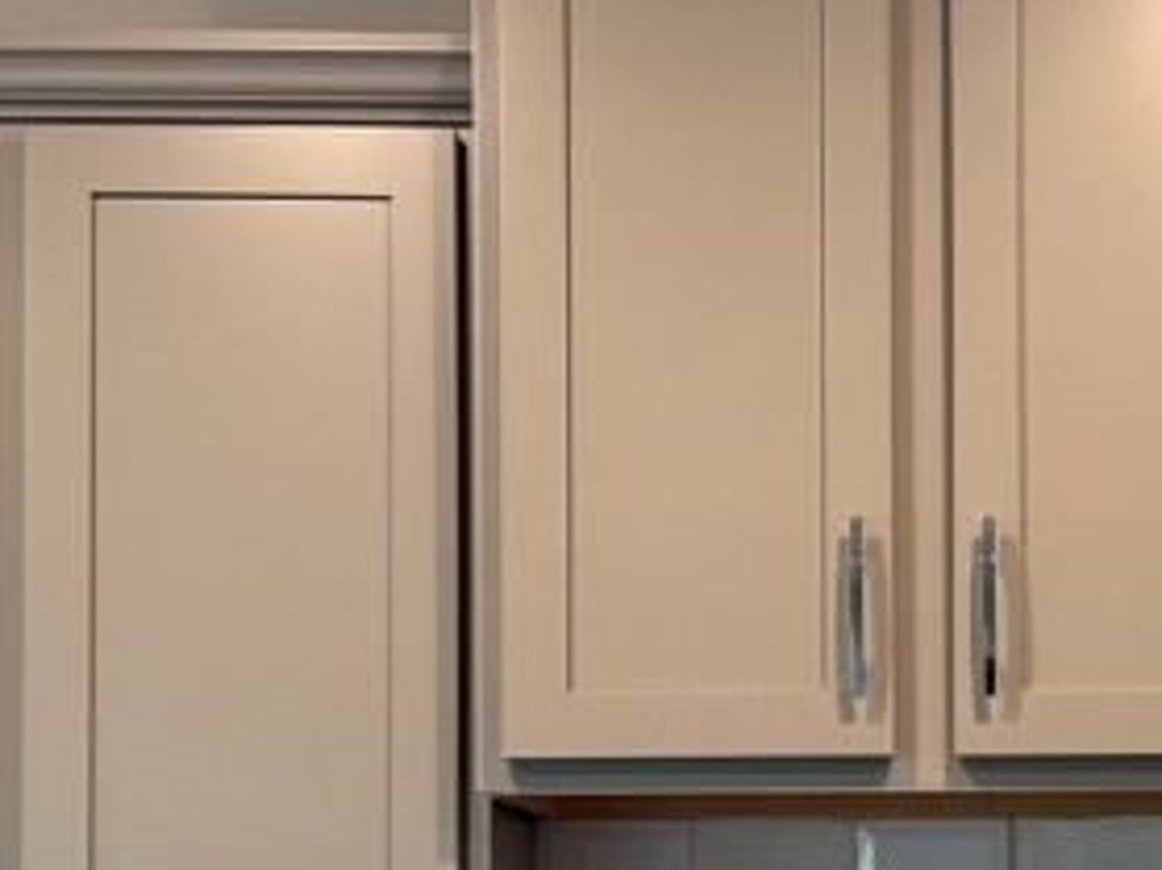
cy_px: 845
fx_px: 2953
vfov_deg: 16.5
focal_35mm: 88
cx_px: 966
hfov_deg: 21.9
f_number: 1.78
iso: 125
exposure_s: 1/120
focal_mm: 6.76
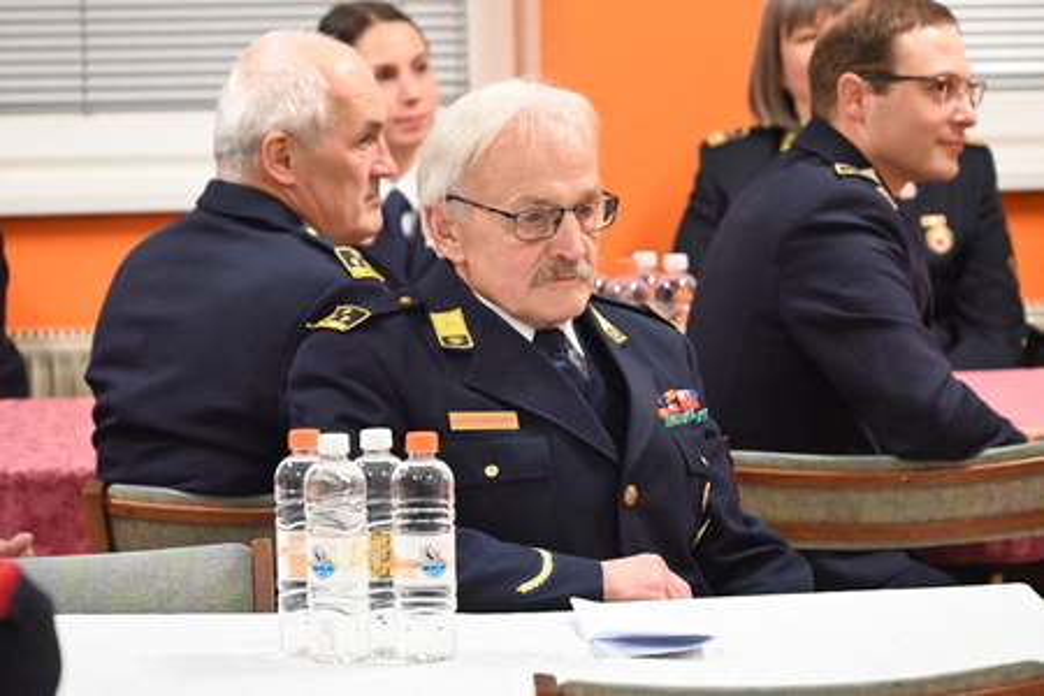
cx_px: 522
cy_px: 348
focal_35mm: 175
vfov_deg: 7.8
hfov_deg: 11.7
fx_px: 5075
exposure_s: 1/125
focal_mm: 175
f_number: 6.3
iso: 12800
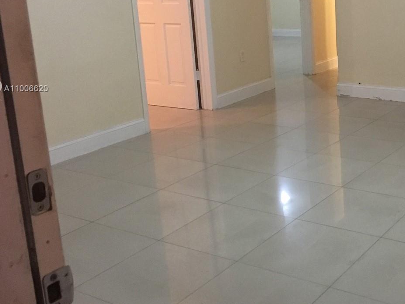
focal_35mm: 50
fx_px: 585
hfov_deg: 36.8
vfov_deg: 28.8
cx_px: 328
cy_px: 89
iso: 200
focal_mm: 4.15
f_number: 2.2
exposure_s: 1/30
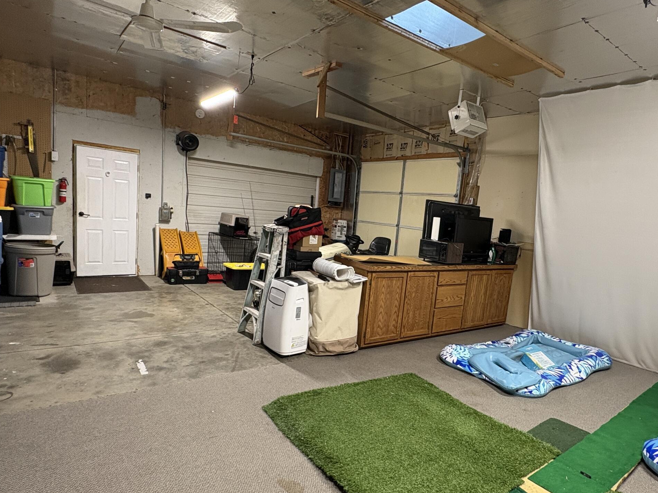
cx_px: 375
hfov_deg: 76.0
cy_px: 268
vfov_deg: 61.0
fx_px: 418
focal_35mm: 22
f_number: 2.2
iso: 200
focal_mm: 2.22
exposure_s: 1/60
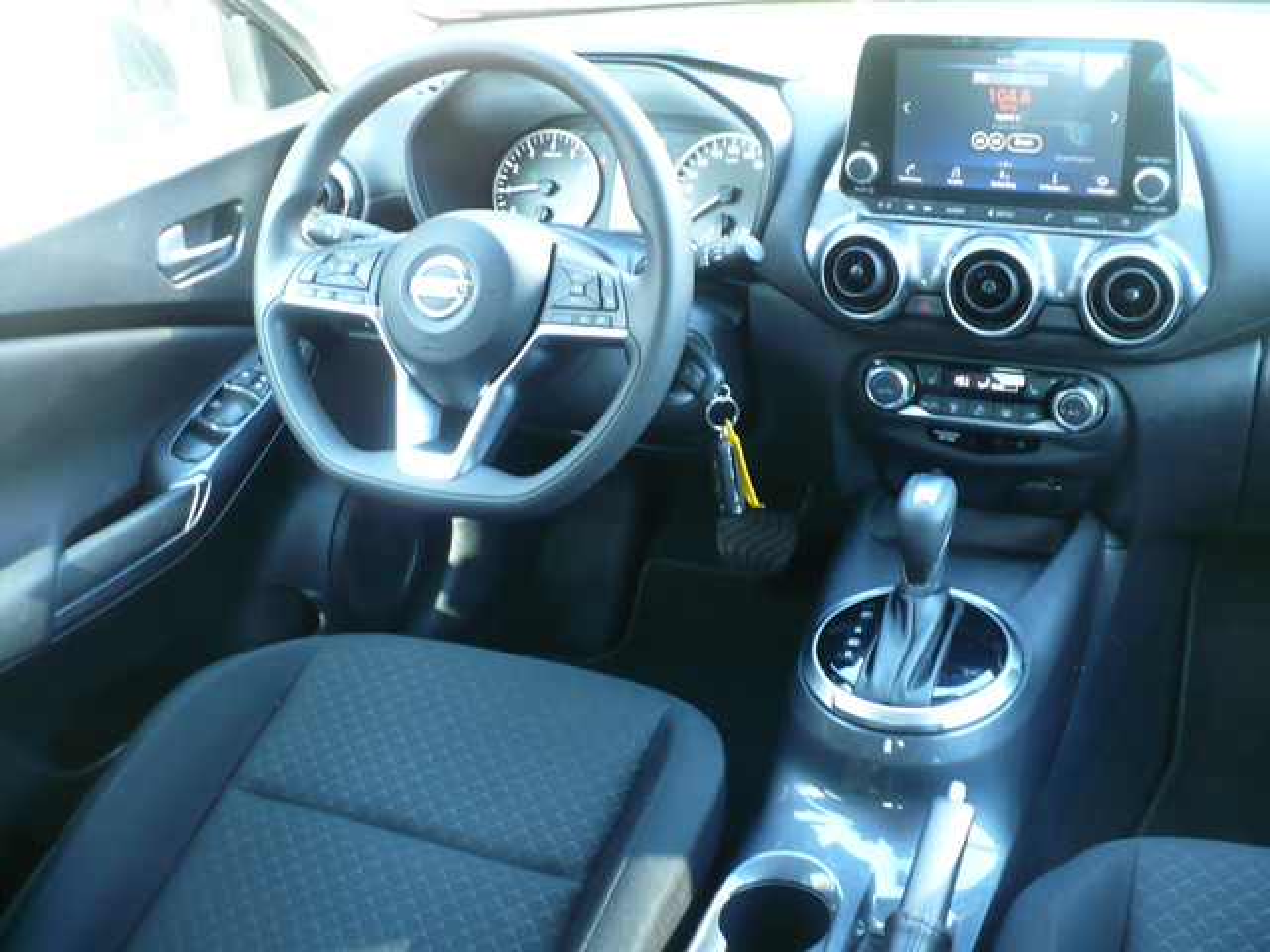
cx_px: 635
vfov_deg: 38.7
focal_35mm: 37
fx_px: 1357
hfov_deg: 50.1
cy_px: 476
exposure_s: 1/15
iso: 200
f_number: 2.8
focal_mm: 6.1
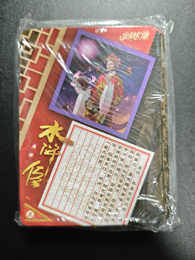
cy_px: 130
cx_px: 98
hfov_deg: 53.1
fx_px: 195
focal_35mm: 26
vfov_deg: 67.3
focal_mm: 4.94
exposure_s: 1/100
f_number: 1.5
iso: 500
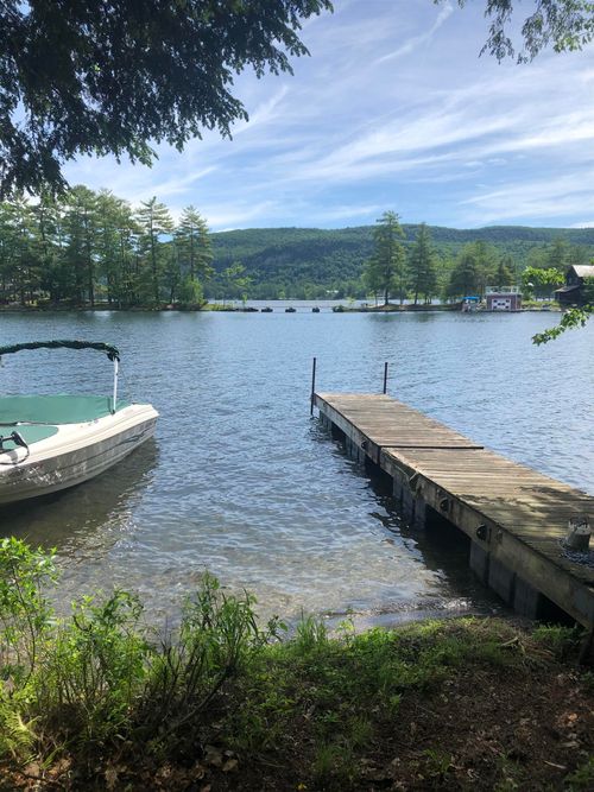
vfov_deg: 63.5
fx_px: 641
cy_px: 396
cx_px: 297
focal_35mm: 28
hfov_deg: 49.7
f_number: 1.8
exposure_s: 1/1656
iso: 20
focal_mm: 3.99
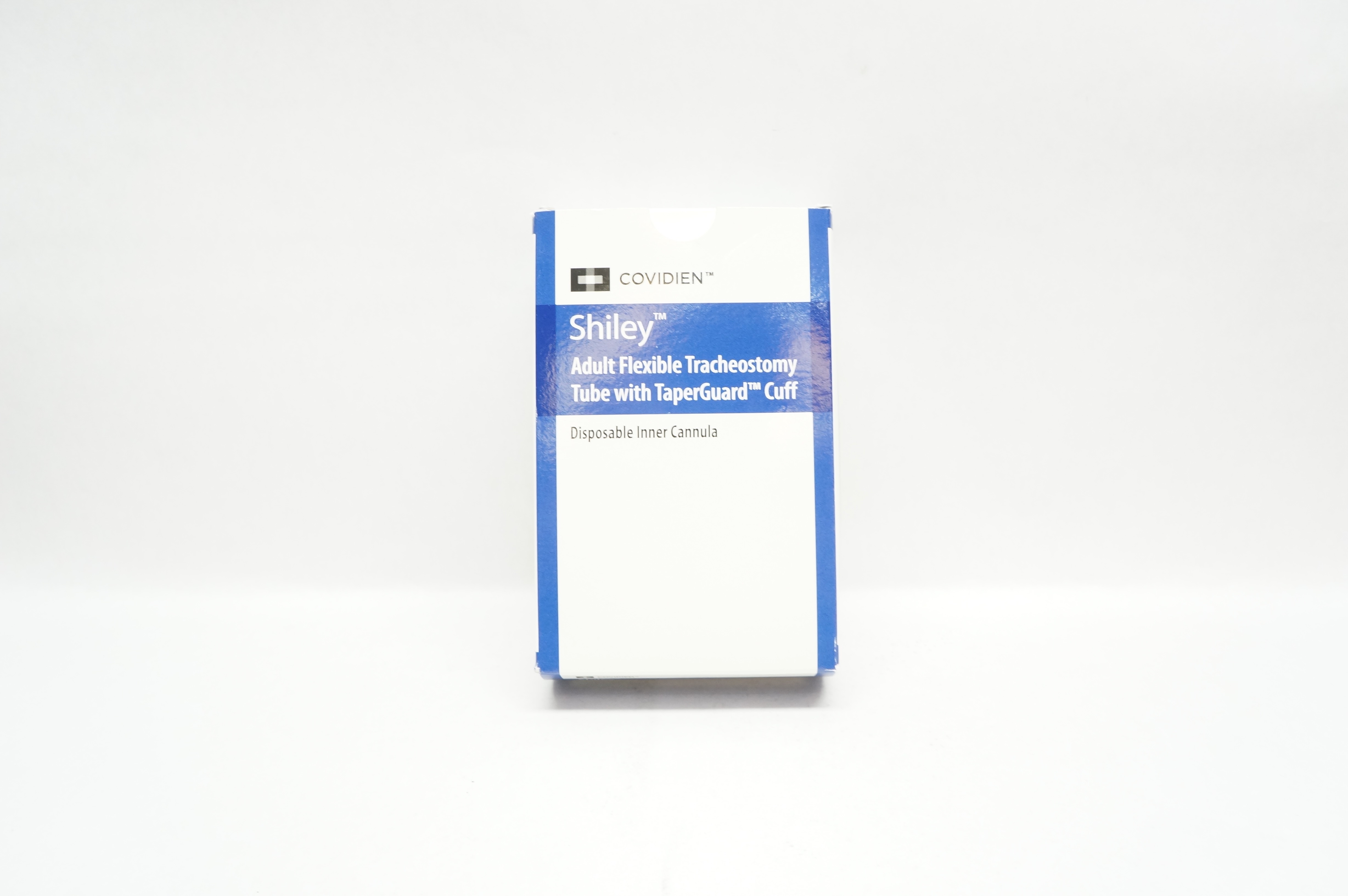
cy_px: 448
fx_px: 1010
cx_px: 674
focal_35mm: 27
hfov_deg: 67.4
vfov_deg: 47.8
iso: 800
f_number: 6.3
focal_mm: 18
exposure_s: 1/60
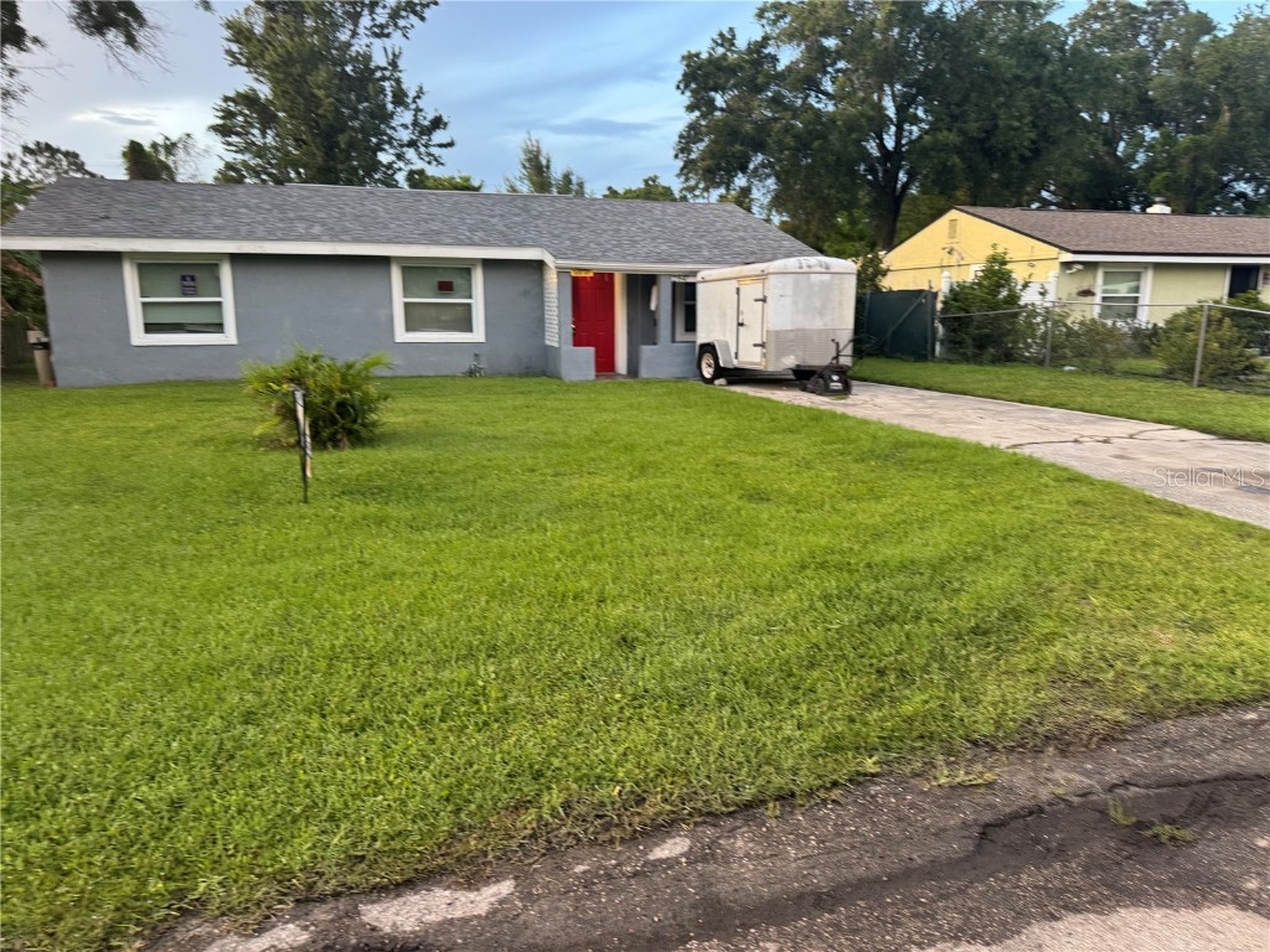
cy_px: 476
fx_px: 881
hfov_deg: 71.6
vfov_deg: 56.8
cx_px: 635
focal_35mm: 24
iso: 200
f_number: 1.78
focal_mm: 6.76
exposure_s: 1/91
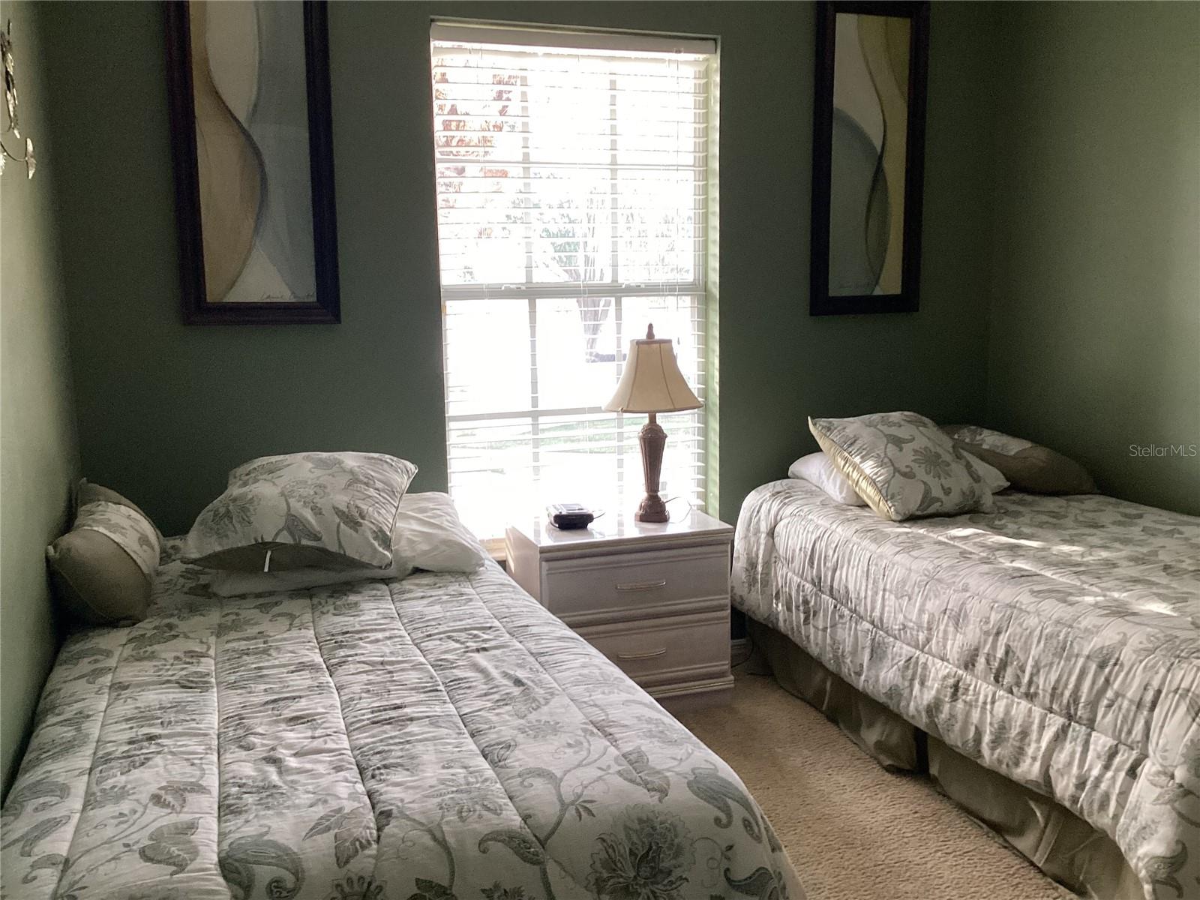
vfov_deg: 45.4
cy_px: 450
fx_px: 1075
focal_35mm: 31
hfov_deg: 58.4
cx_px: 600
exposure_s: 1/60
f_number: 2.4
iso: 100
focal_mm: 3.3
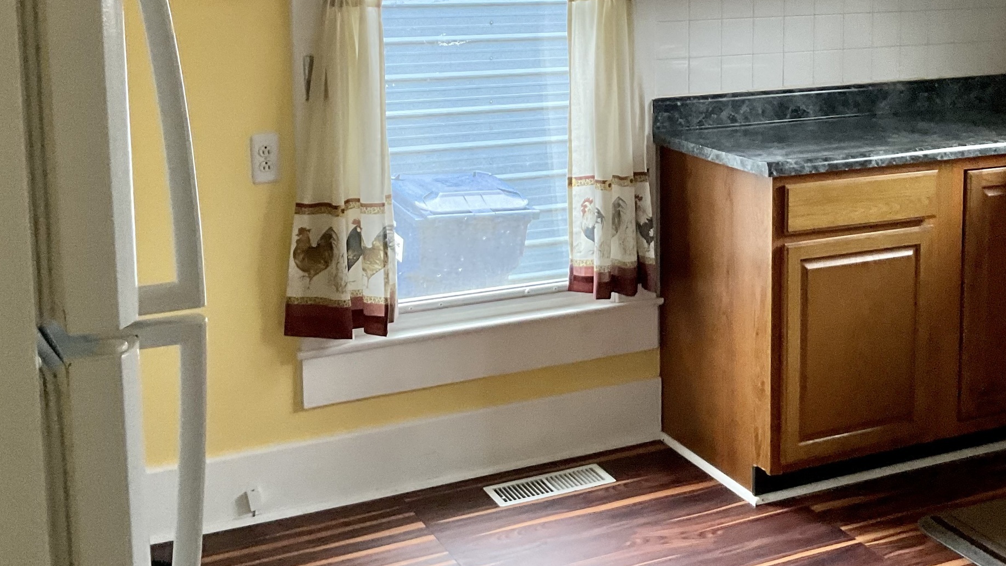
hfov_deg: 38.8
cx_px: 650
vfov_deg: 22.3
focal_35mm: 53
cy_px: 103
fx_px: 1414
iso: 200
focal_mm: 3
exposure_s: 1/60
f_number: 1.8
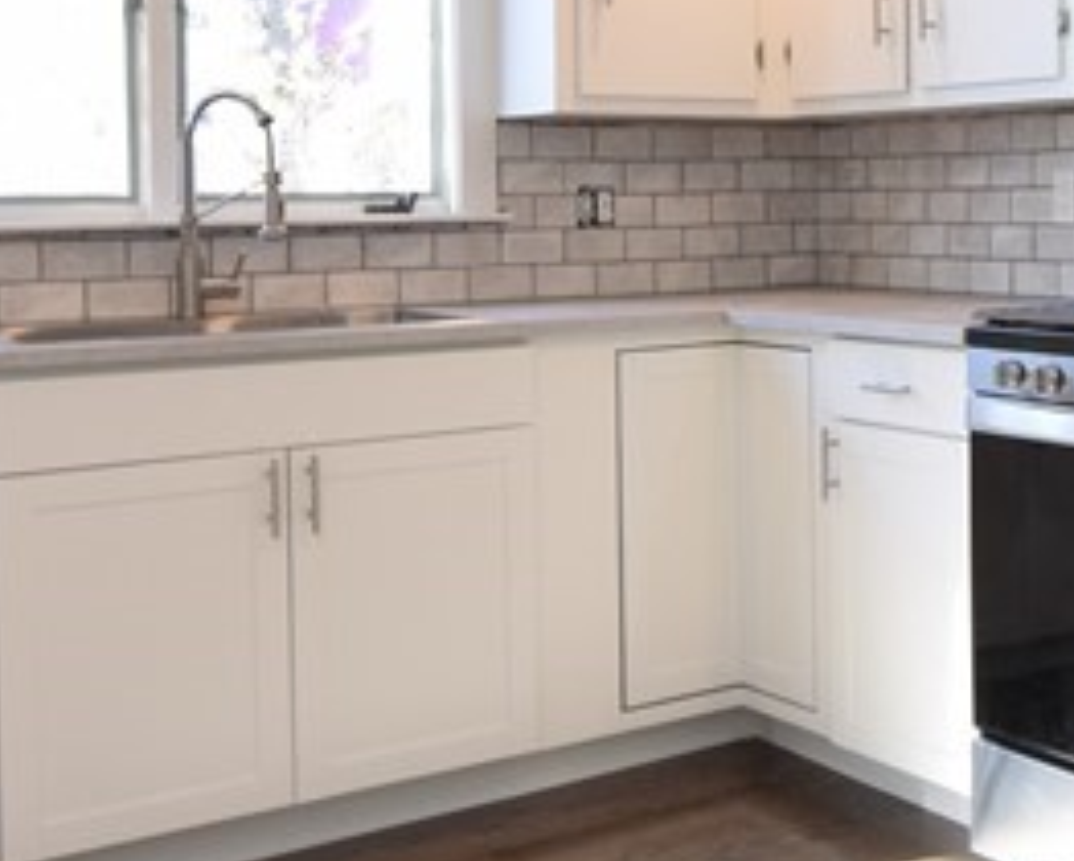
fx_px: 1750
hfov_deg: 32.1
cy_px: 219
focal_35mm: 55
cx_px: 1008
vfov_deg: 27.3
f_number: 8
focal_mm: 10
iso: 400
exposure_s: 1/15
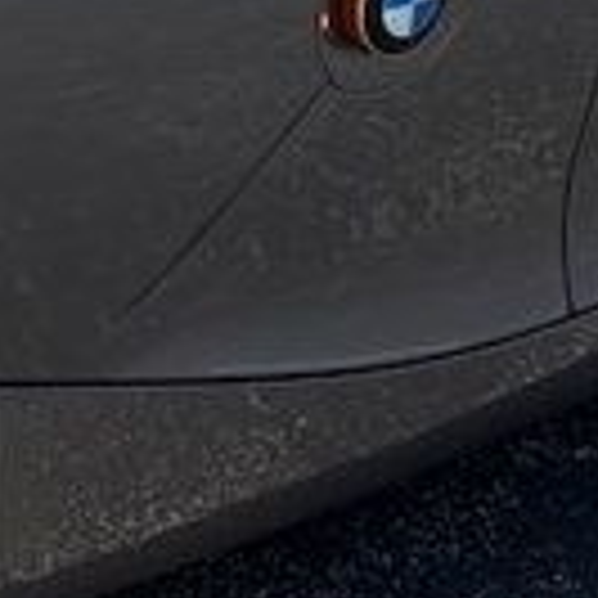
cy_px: -202
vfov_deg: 10.5
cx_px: -229
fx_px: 3186
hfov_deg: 10.4
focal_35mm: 163
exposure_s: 1/2525
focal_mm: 6.76
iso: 80
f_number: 1.78
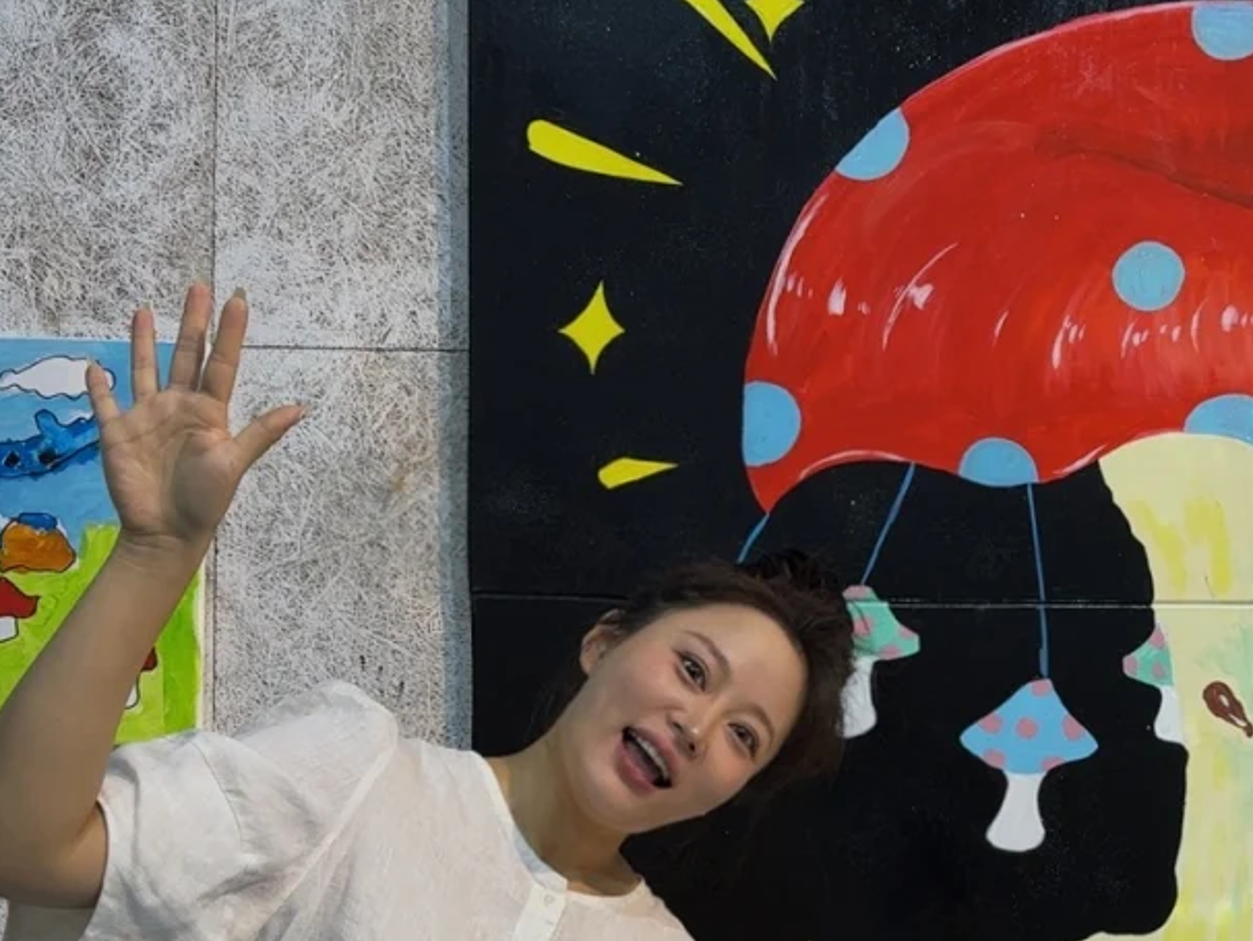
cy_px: 641
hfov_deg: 32.8
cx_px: 1003
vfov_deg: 25.5
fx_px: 2064
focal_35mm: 57
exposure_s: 1/100
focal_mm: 6.76
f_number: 1.78
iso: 125
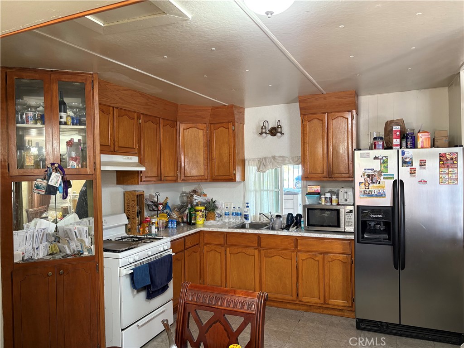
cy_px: 174
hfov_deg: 67.3
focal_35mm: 26
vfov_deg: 53.1
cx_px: 232
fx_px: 349
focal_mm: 5.96
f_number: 1.6
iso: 200
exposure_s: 1/60
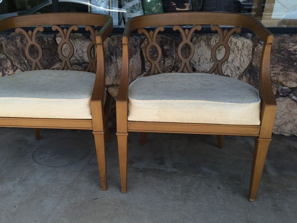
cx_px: 125
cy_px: 123
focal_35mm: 34
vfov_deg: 41.7
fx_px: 292
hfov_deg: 53.7
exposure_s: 1/641
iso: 32
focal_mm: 4.15
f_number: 2.2
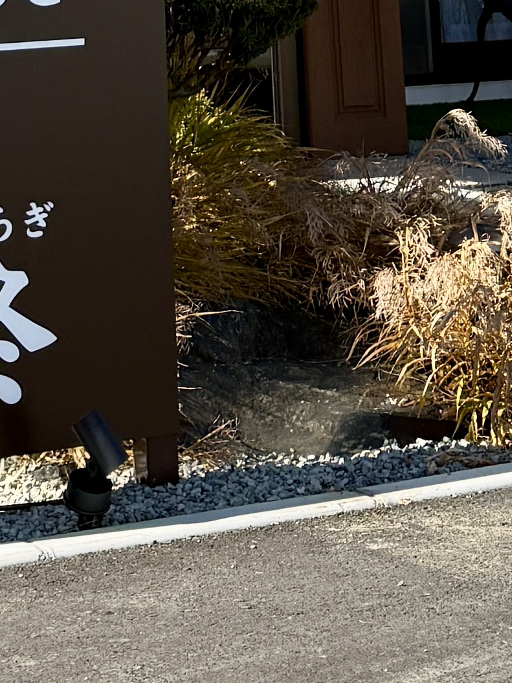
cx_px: 197
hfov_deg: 11.4
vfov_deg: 12.5
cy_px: -851
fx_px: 2564
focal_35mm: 130
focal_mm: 6.76
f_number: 1.78
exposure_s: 1/2907
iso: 100
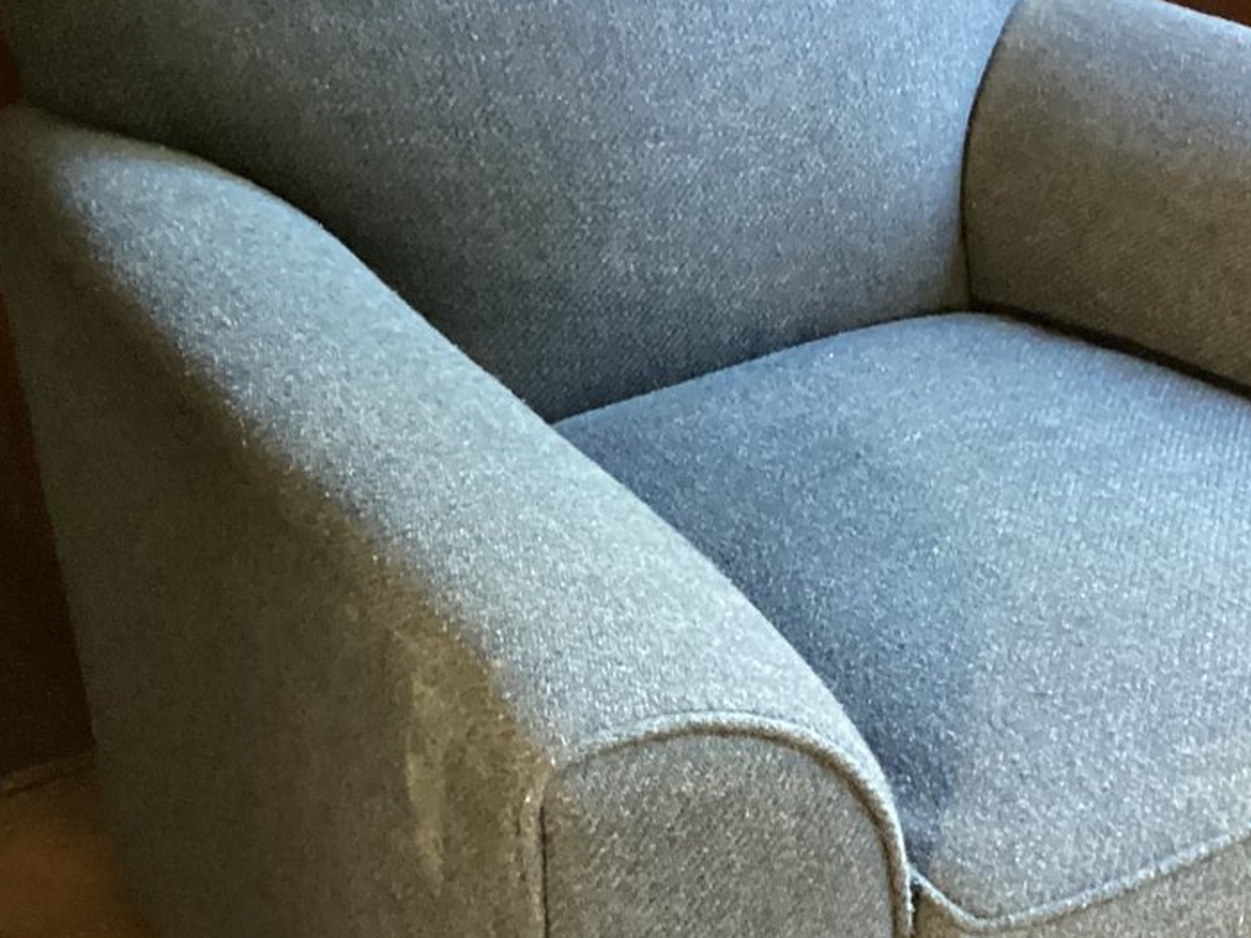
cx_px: 769
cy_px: 519
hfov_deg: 28.9
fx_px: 2421
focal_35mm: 67
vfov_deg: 21.9
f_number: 2.4
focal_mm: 3.3
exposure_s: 1/24
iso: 640
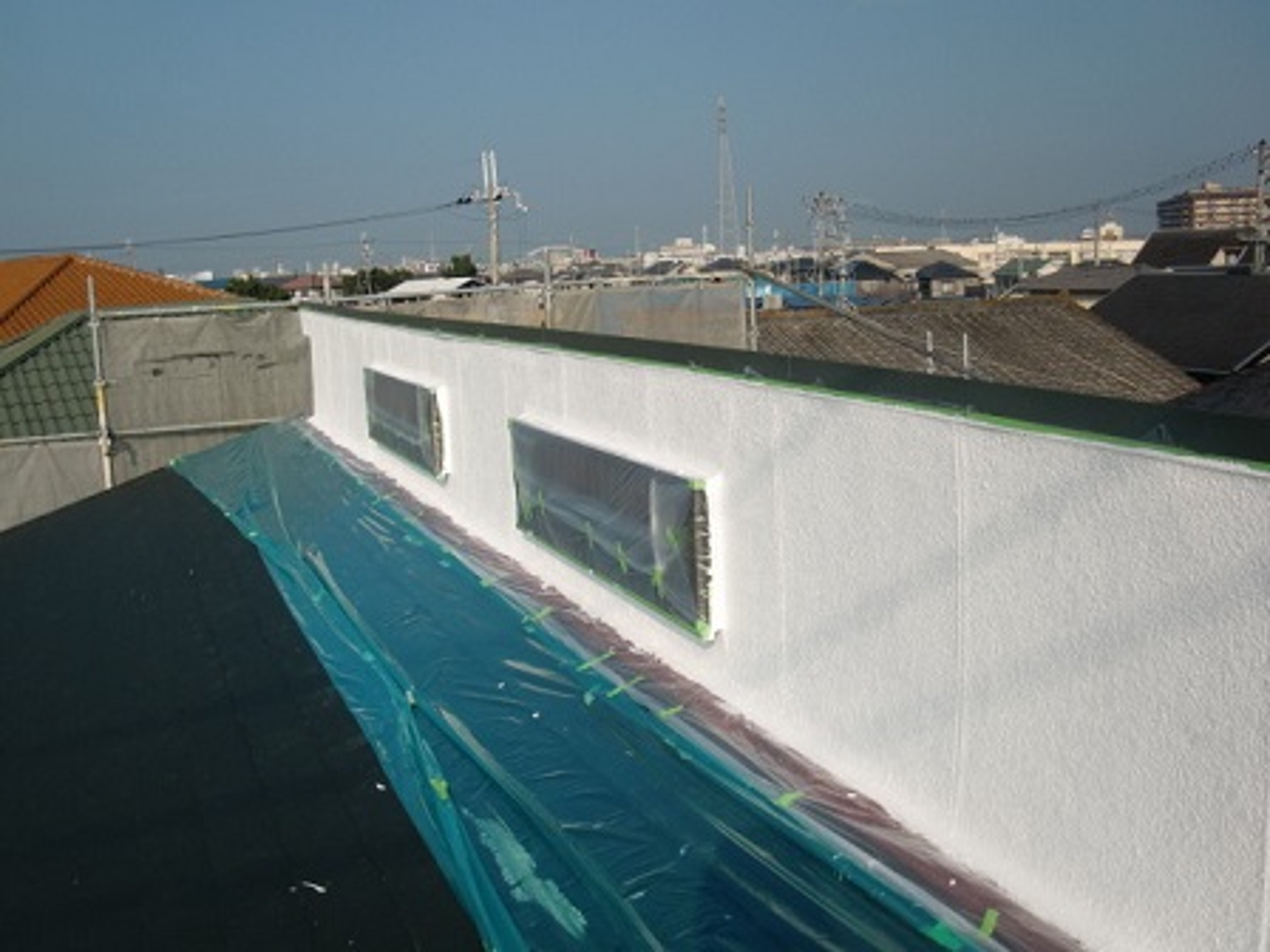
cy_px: 476
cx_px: 635
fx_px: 1394
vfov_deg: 37.7
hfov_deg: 49.0
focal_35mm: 38
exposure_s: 1/1000
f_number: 3.9
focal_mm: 6.66
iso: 64
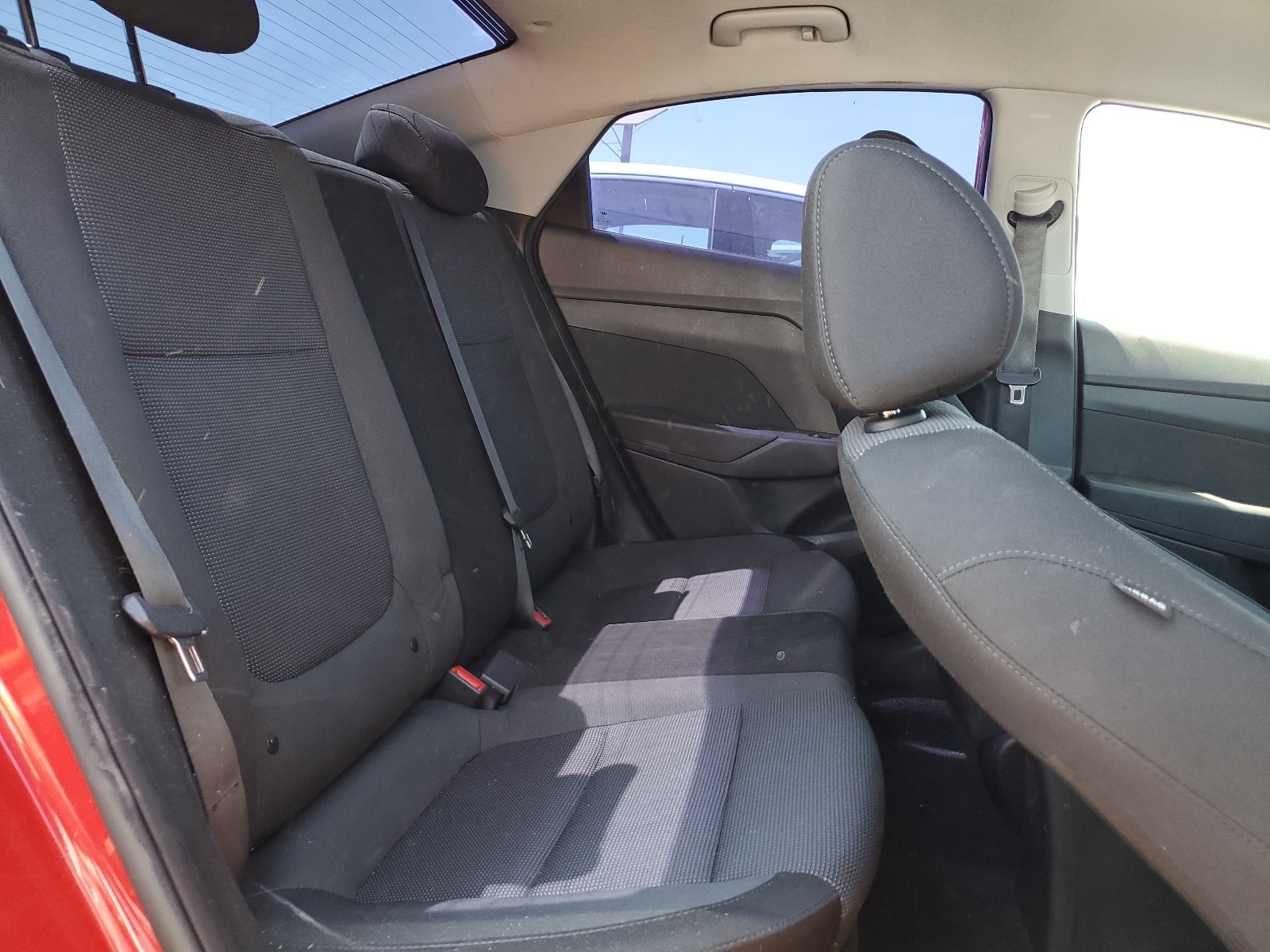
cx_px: 635
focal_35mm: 26
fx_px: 954
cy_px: 476
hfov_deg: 67.3
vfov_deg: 53.1
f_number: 1.5
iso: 96
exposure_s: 1/120
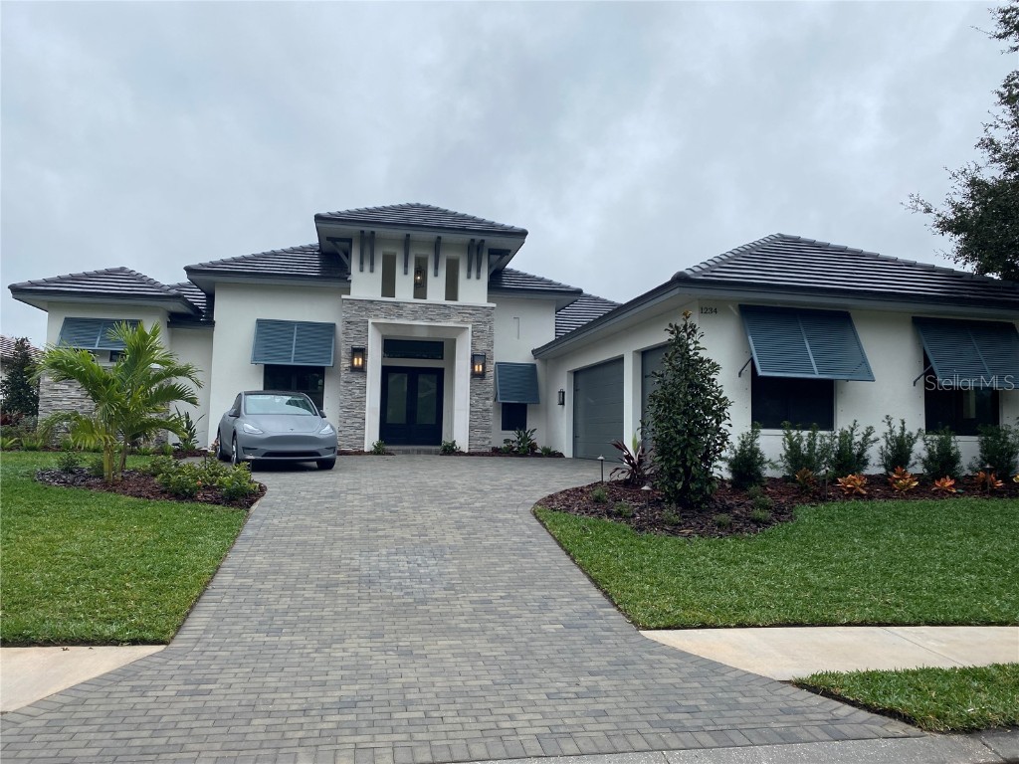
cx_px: 510
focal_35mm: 26
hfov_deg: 67.3
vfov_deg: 53.1
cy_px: 382
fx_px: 765
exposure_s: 1/606
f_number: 1.8
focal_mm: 4.25
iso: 32
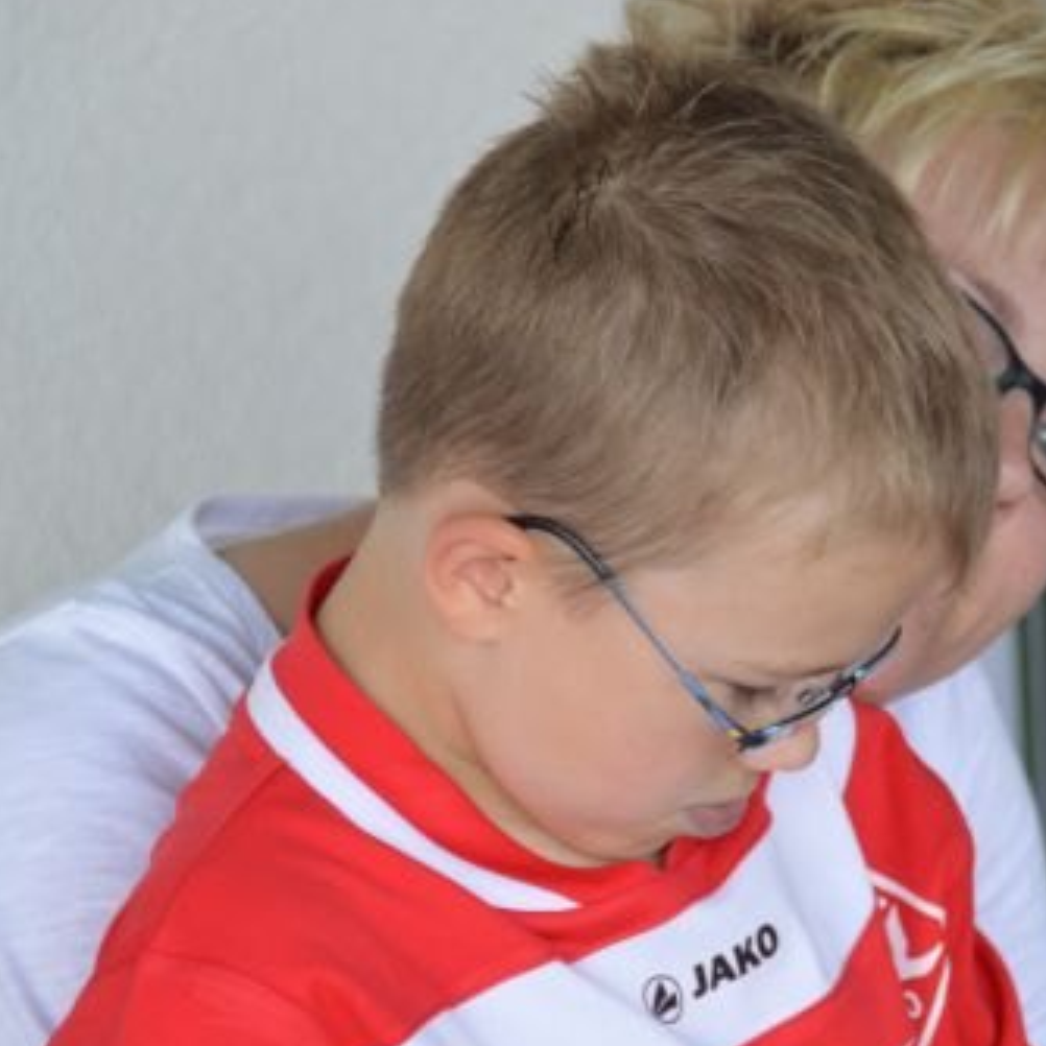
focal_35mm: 343
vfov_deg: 5.1
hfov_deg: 5.1
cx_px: 814
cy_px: 534
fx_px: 11726
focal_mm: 150
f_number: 5.6
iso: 560
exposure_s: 1/125
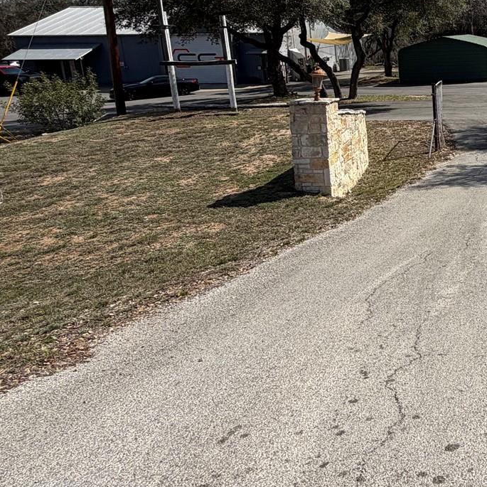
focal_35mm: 37
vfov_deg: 43.6
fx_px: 589
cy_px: 129
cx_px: 557
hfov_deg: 36.6
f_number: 2.2
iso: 20
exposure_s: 1/1189
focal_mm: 2.22
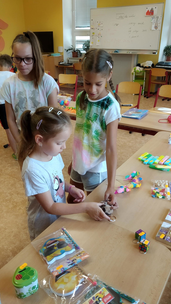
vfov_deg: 66.1
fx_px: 234
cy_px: 151
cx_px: 78
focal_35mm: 29
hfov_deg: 40.1
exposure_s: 1/50
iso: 160
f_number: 2.2
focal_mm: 3.82
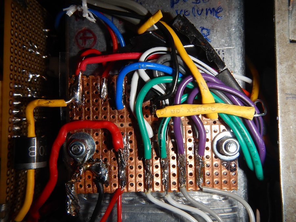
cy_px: 111
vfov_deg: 42.9
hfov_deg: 55.4
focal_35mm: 33
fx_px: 282
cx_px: 148
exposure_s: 1/30
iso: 200
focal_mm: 5.9
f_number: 7.9
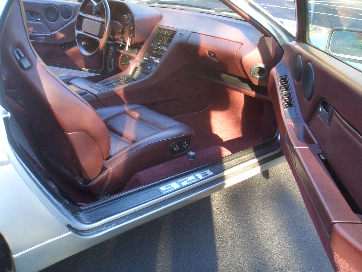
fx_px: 376
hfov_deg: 51.4
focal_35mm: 36
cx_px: 181
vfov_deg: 39.7
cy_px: 136
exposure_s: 1/60
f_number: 4
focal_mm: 4.8
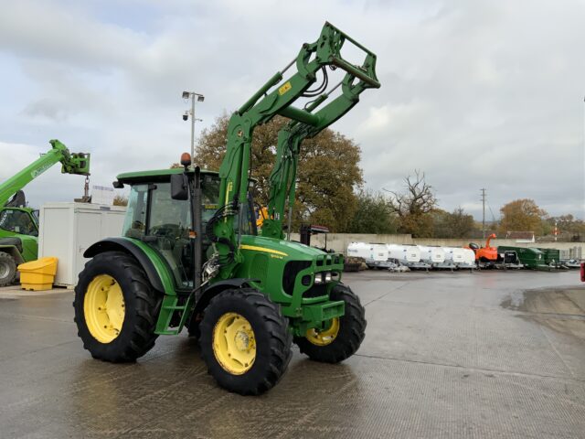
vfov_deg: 48.2
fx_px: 490
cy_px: 220
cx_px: 292
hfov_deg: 61.7
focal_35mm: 29
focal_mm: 3
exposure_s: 1/1195
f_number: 1.8
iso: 16
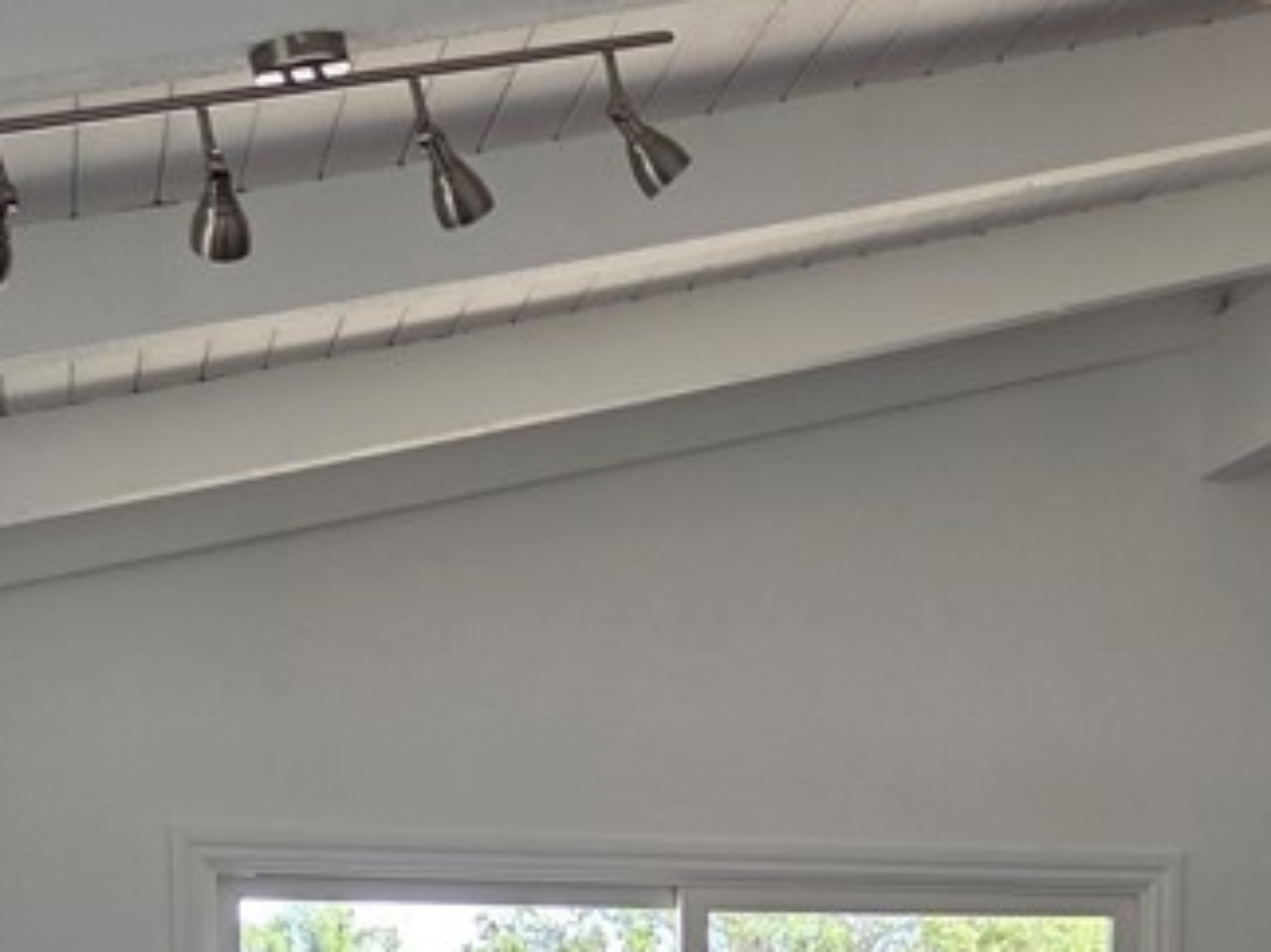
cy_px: 1282
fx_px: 2679
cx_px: 791
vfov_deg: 18.6
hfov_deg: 26.6
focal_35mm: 73
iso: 80
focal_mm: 5.4
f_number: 1.8
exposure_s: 1/180
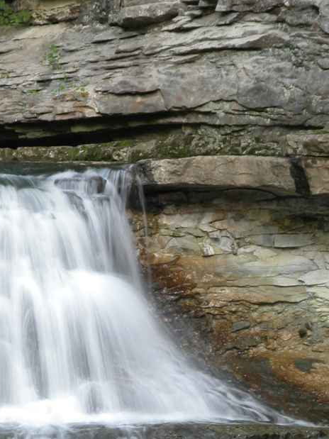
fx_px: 5007
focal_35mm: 395
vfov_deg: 5.0
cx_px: 11
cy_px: 418
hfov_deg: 3.8
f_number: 8
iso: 157
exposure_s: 1/3.9
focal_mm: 48.5
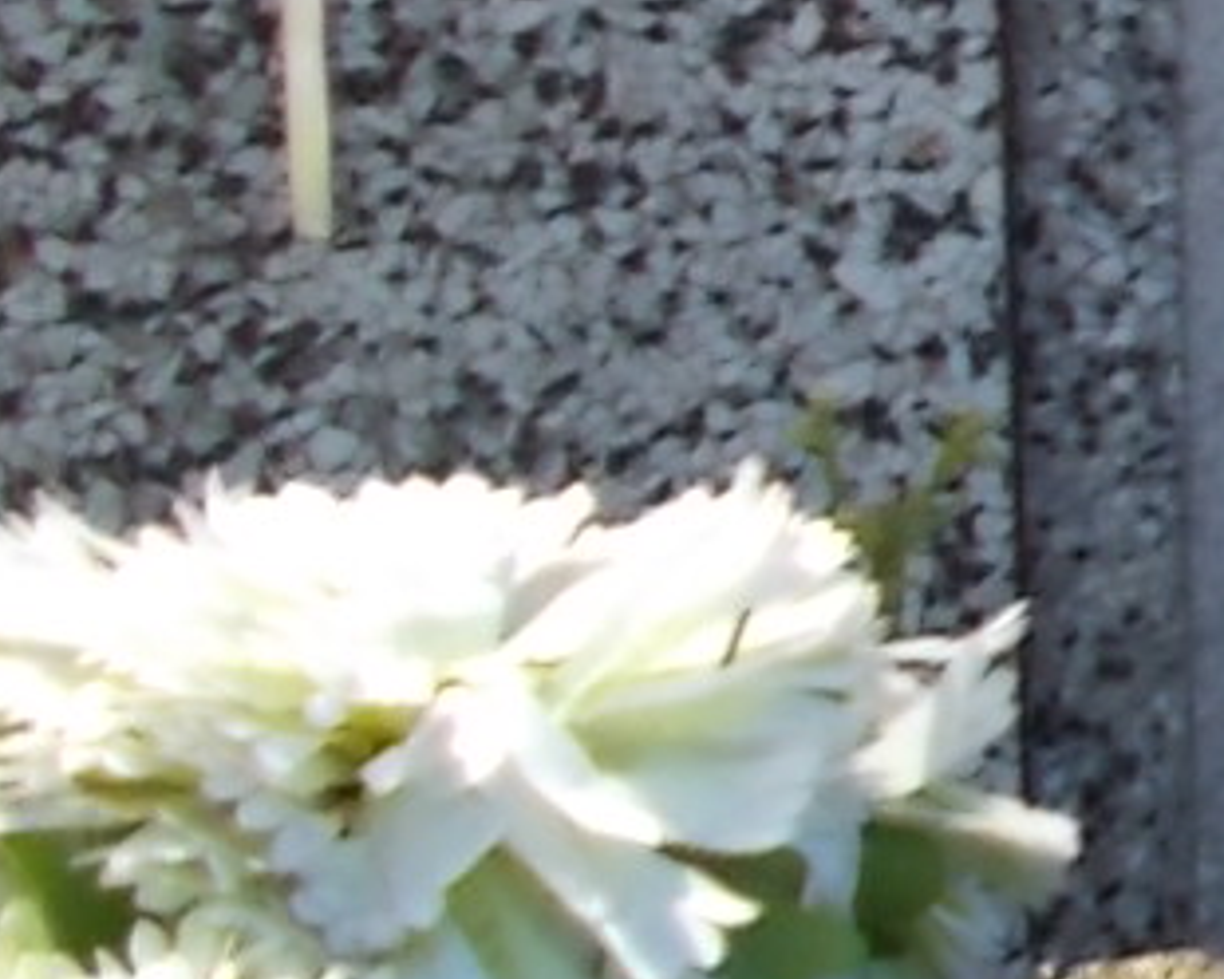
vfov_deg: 11.4
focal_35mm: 131
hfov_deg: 11.8
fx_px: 4746
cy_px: -359
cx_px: 3005
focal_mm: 4.6
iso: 80
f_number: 8
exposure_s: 1/100
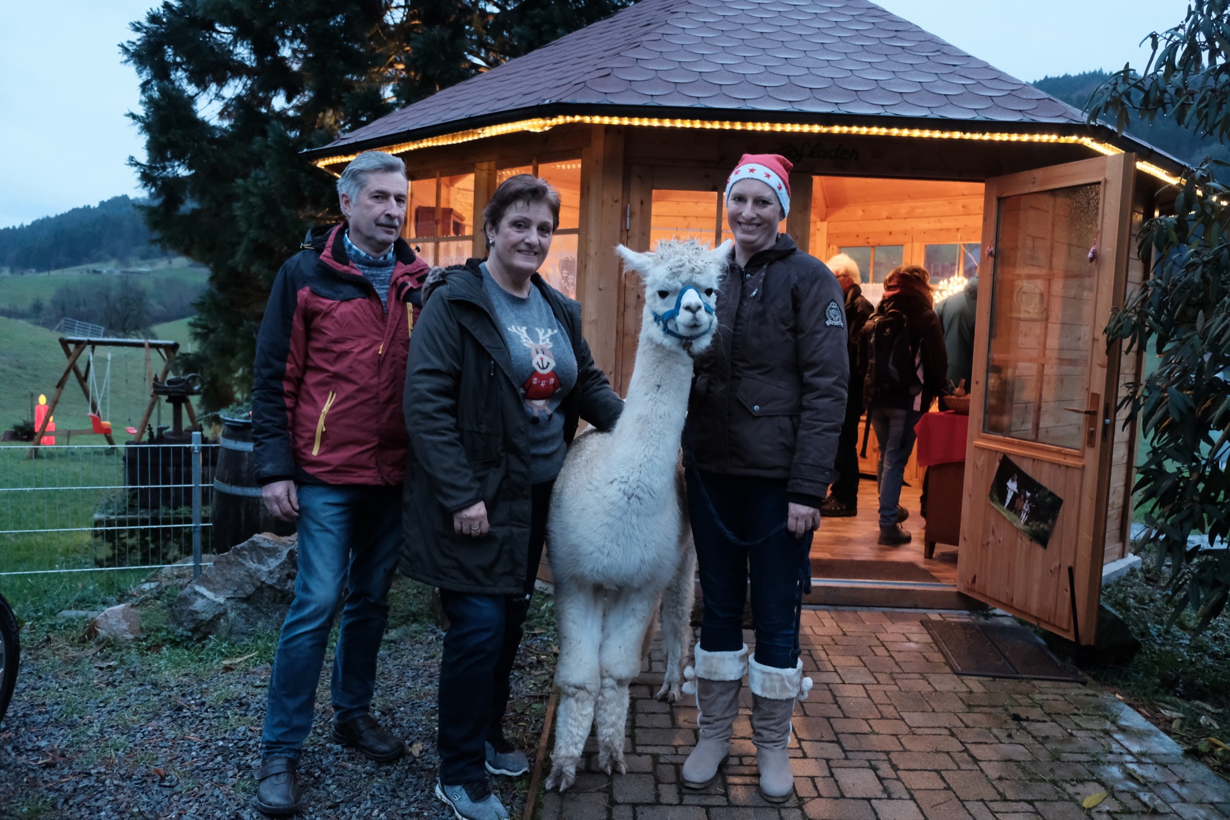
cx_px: 615
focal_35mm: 29
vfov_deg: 45.0
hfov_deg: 63.7
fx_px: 991
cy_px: 410
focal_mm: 19.6
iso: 4000
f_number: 2.8
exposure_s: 1/40
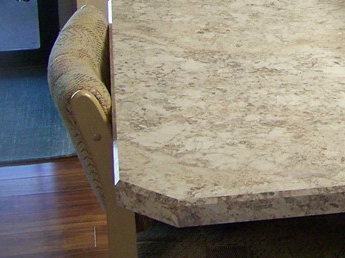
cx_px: 409
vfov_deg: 13.6
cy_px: 0
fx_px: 1065
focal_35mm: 107
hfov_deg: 17.6
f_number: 2.8
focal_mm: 5.85
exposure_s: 1/30
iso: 160
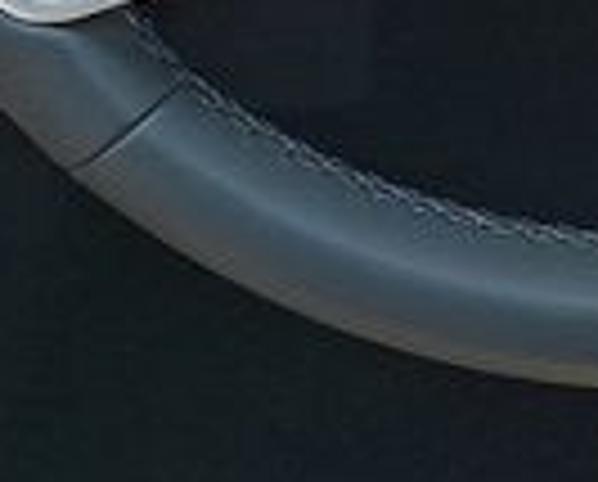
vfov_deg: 11.7
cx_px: 665
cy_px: -514
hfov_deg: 15.9
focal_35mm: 117
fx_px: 2075
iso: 33
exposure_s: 1/100
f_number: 1.8
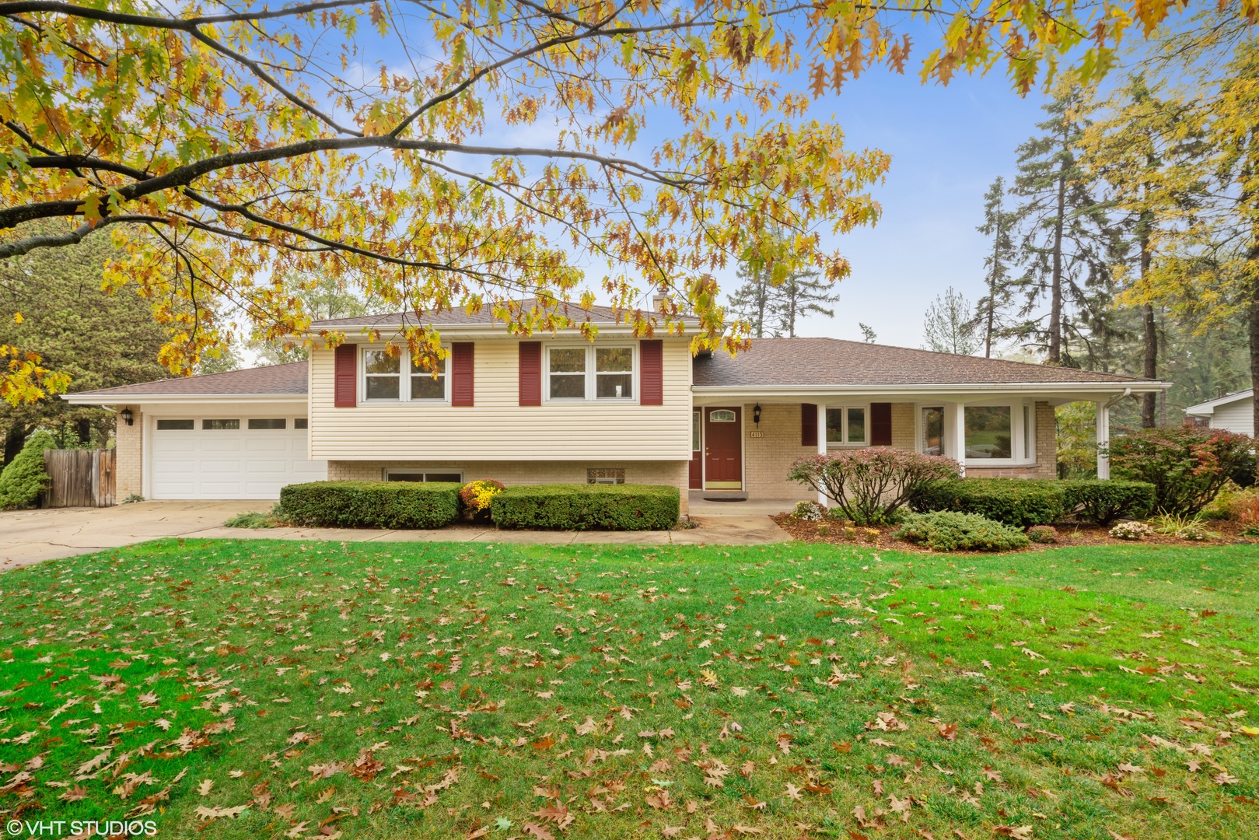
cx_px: 630
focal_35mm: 17
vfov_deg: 70.5
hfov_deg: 93.3
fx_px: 595
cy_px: 420
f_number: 22
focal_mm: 17
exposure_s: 1/6
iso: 100
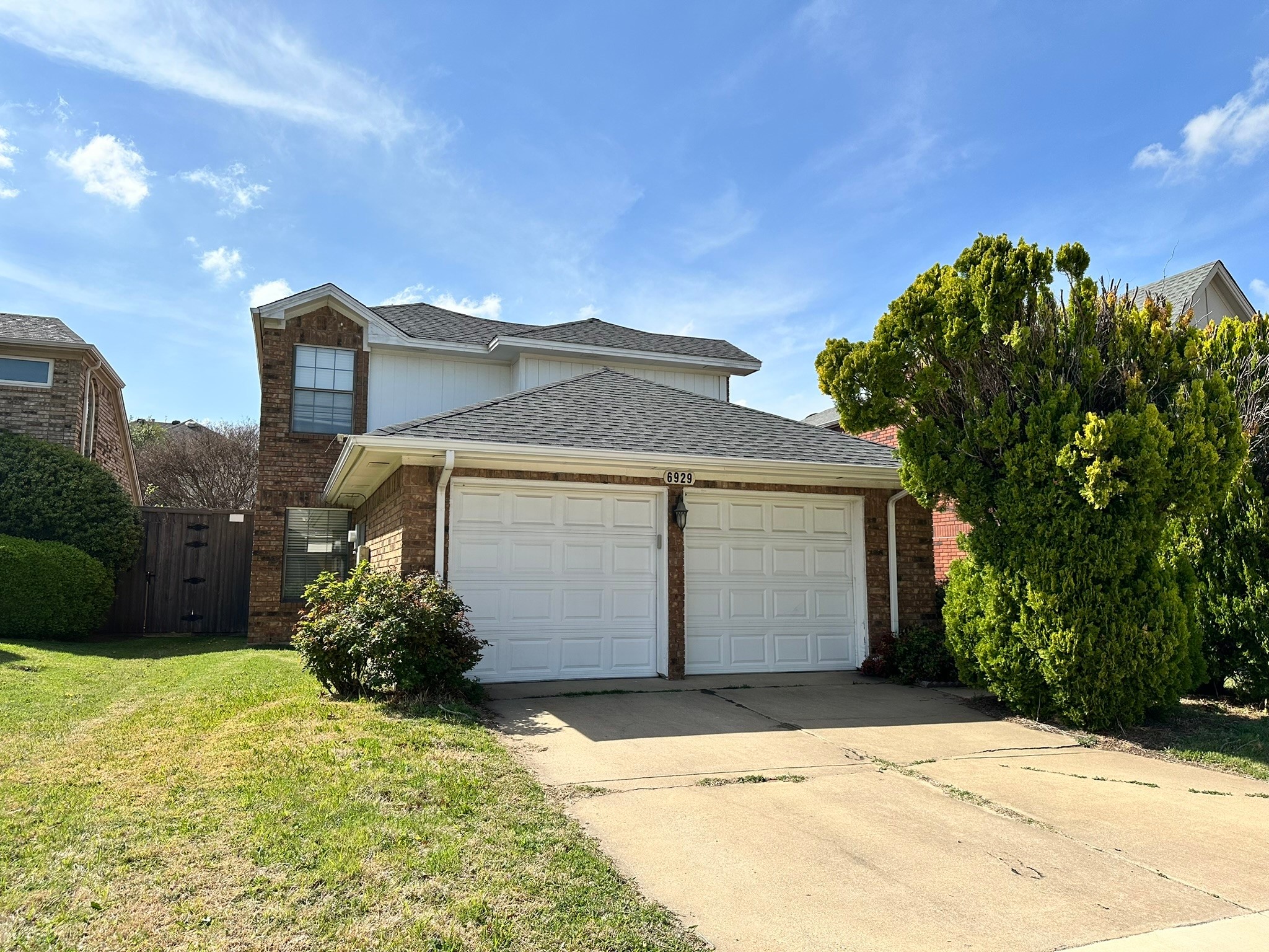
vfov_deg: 56.8
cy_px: 476
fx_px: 880
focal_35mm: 24
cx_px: 634
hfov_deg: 71.6
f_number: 1.78
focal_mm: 6.86
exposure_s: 1/5263
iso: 80
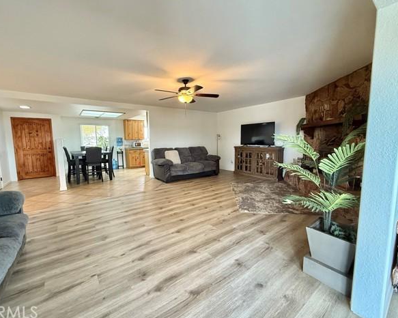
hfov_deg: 96.7
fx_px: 177
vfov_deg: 84.0
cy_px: 158
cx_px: 189
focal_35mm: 15
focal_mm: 2.22
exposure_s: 1/60
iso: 500
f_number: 2.2
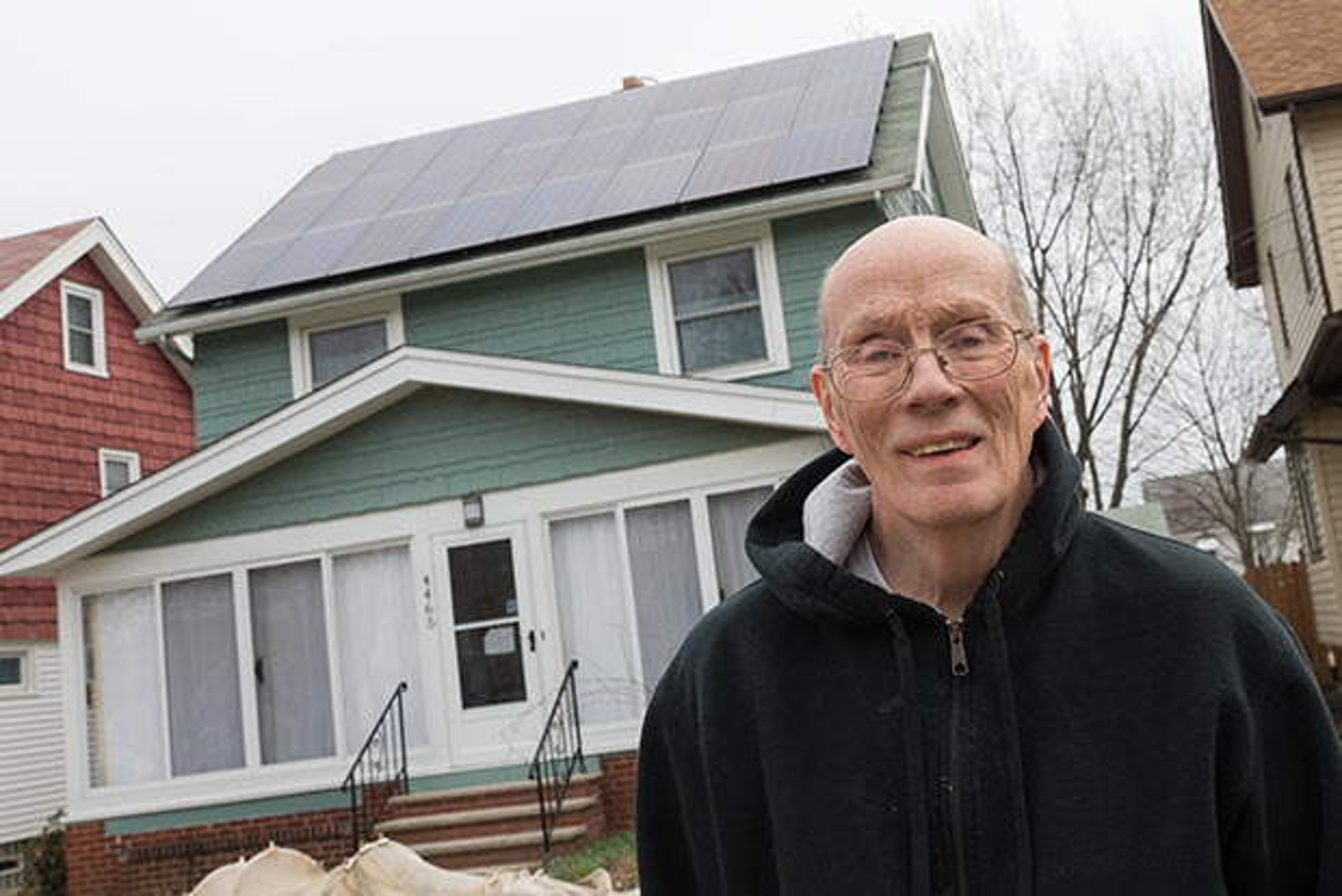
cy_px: 448
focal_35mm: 32
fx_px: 1193
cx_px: 671
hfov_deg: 58.7
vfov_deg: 41.2
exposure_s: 1/350
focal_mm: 32
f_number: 8
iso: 200
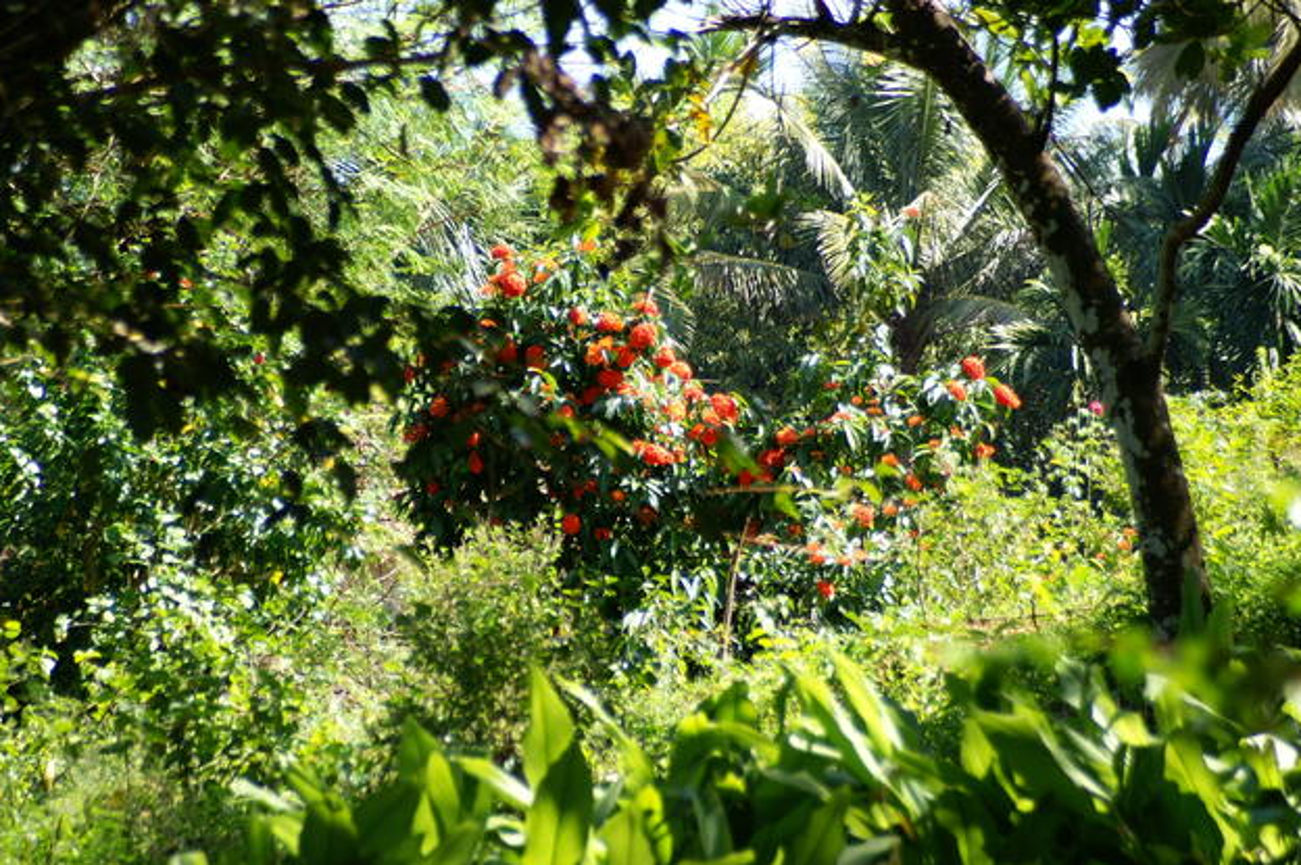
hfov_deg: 12.7
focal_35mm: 162
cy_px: 427
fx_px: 5832
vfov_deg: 8.5
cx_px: 650
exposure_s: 1/250
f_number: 4.5
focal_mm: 105
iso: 100
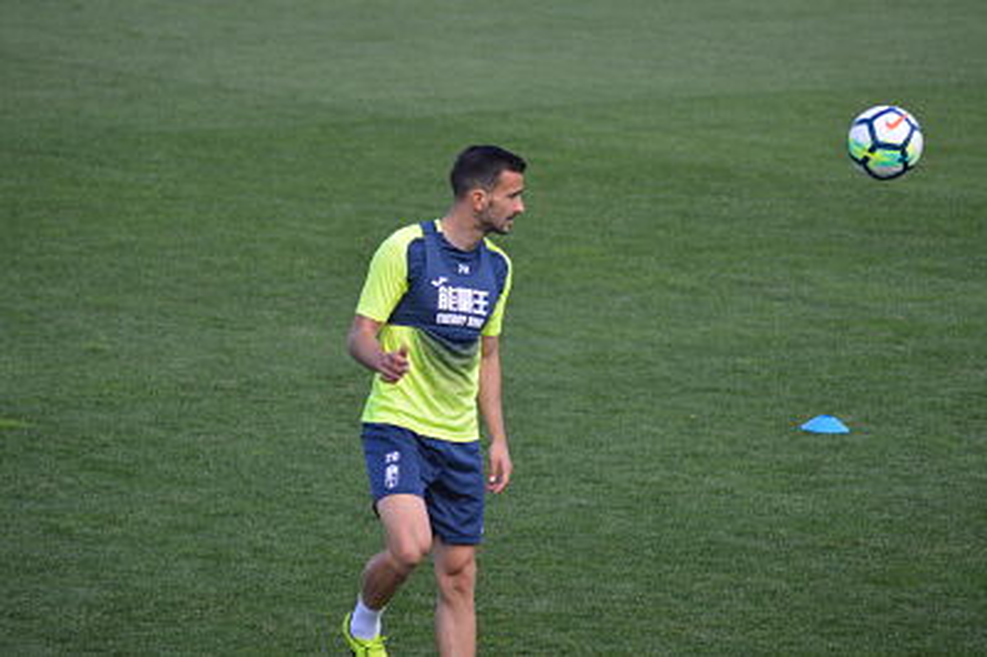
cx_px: 494
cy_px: 328
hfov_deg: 8.1
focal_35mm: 255
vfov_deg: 5.4
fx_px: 6985
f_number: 4.5
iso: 400
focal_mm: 170
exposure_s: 1/1250
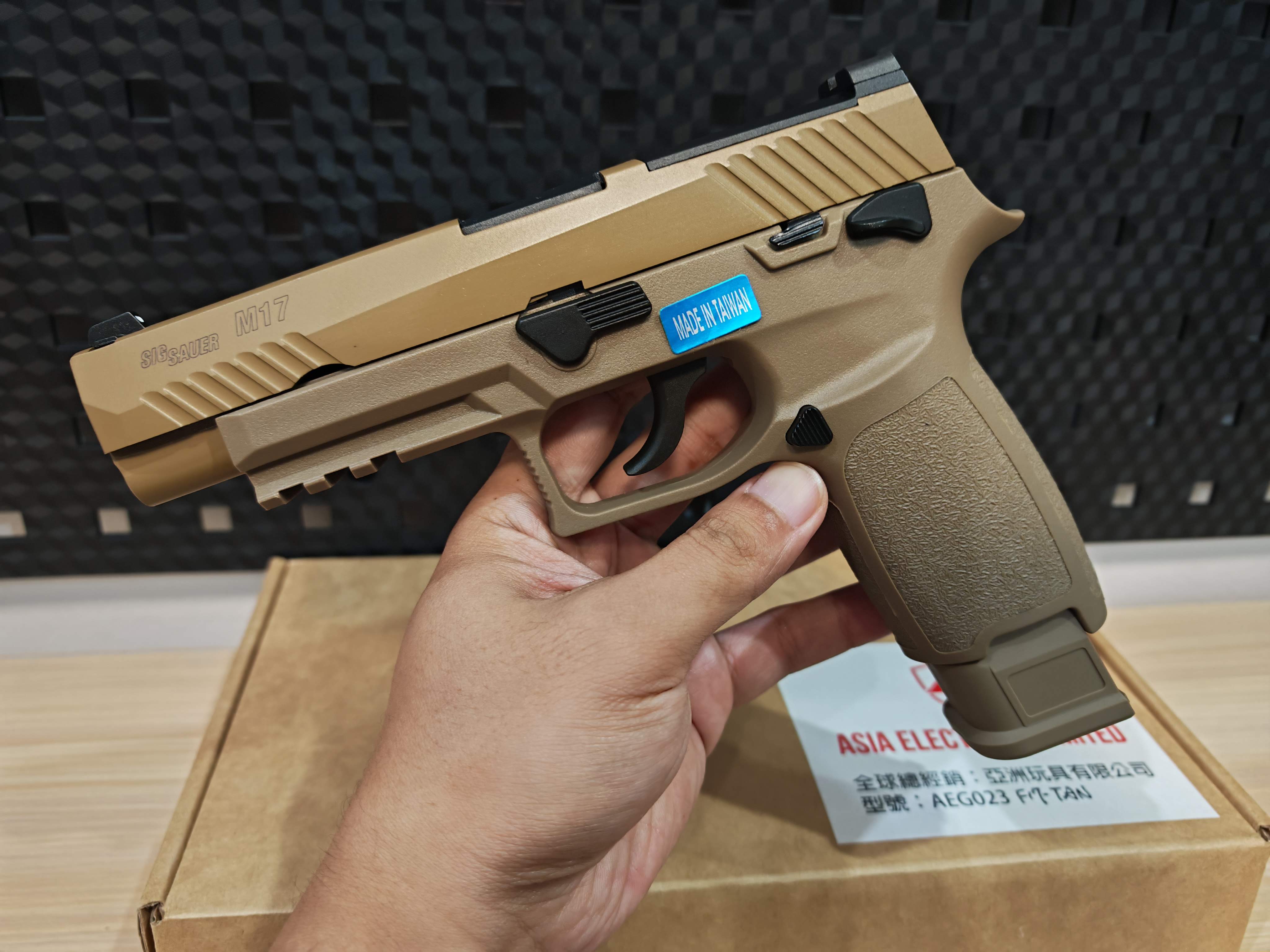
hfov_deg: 71.6
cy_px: 476
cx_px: 635
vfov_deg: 56.8
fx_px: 881
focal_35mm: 24
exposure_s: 1/25
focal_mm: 6.83
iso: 250
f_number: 2
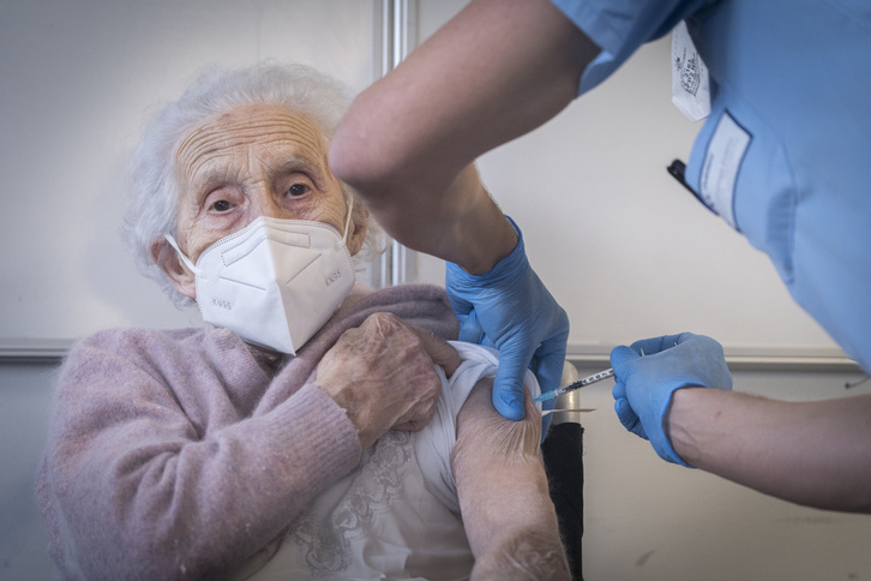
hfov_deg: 13.0
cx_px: 436
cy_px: 290
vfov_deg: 8.7
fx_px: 3822
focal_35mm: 158
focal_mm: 158
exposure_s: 1/200
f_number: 4
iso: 3200
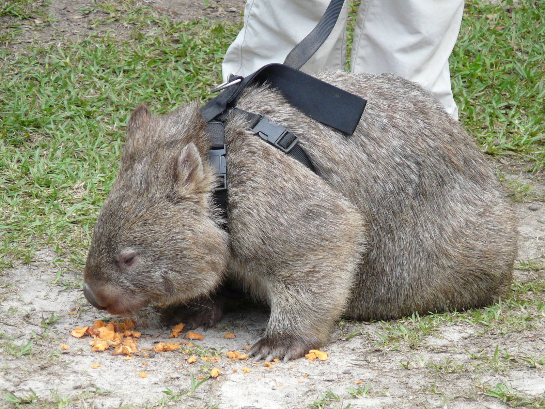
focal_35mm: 309
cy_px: 204
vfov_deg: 4.8
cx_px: 272
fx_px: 4865
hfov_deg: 6.4
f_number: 3.6
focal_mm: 50.7
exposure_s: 1/200
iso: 200
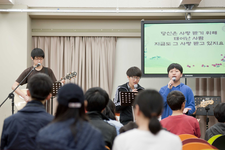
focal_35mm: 120
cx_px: 112
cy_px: 75
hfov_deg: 17.1
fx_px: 749
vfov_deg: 11.4
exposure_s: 1/125
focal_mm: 120
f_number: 3.5
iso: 1600
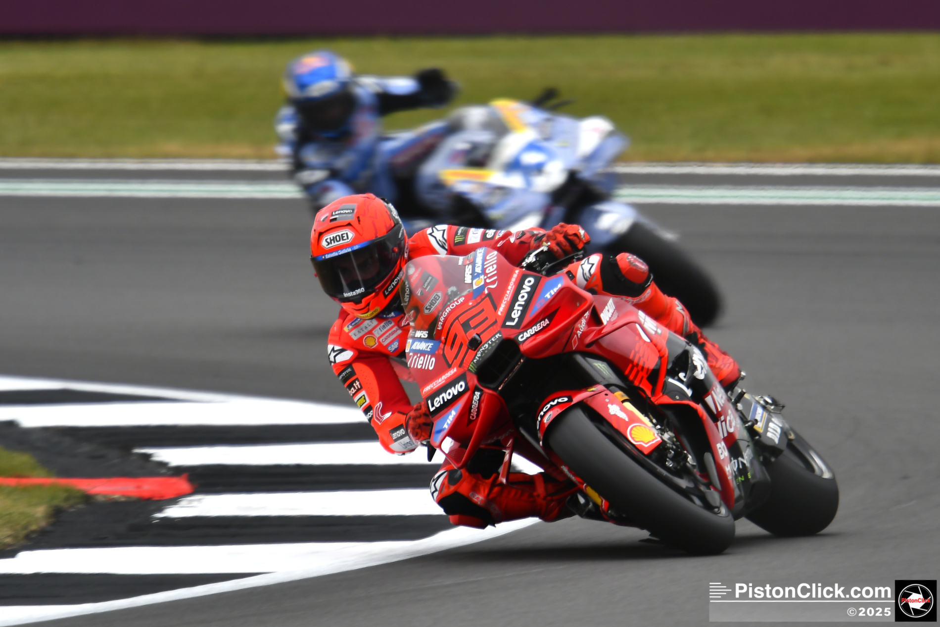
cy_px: 314
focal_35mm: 750
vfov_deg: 1.8
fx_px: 19579
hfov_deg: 2.8
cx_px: 470
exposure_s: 1/320
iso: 100
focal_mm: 500
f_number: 6.7
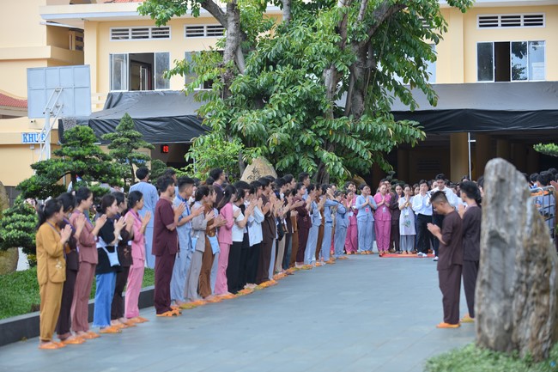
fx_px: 1519
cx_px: 279
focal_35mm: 98
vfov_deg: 14.0
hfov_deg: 20.8
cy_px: 186
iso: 100
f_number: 3.5
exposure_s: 1/200
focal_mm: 98
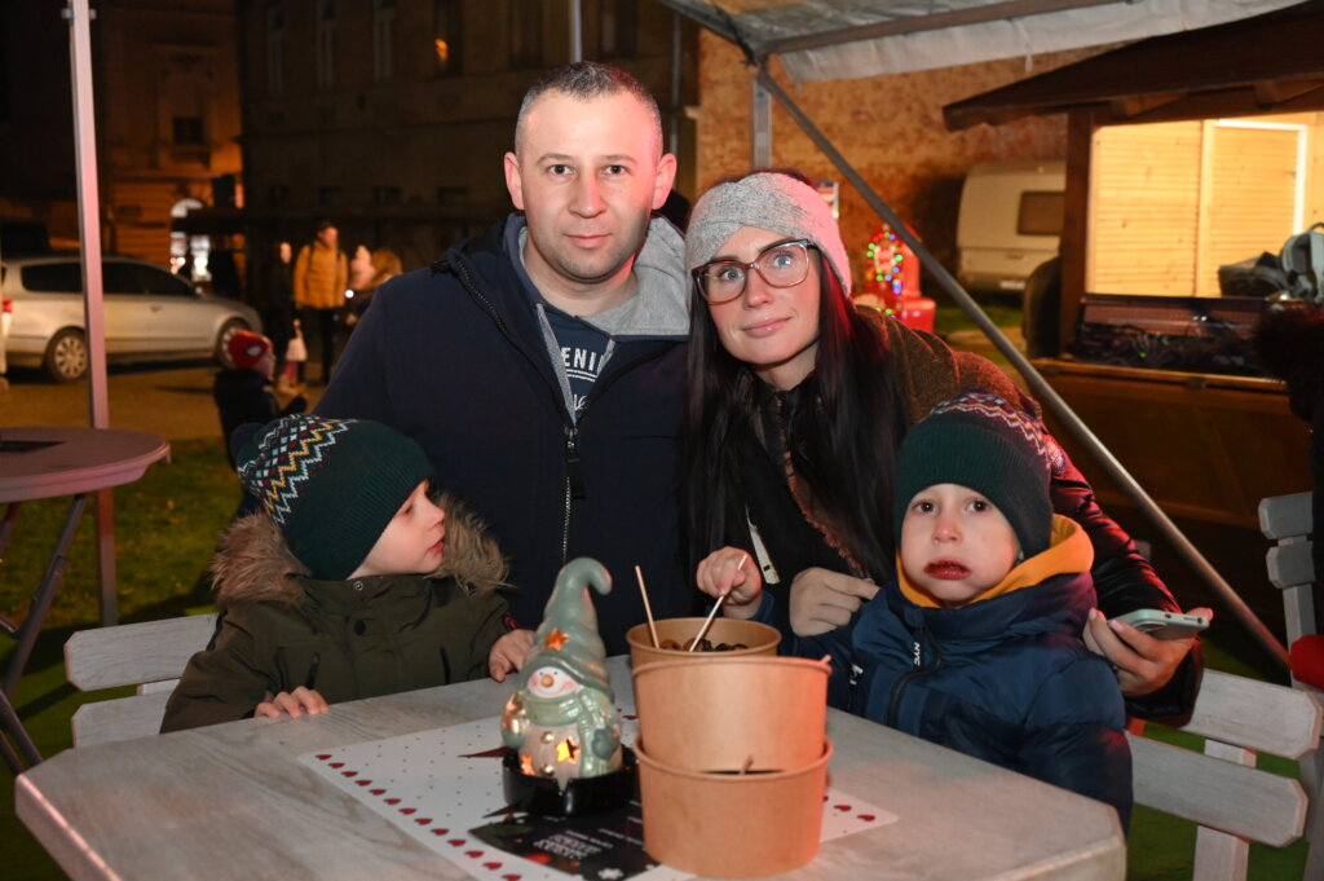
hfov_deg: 46.4
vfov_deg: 31.8
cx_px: 662
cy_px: 440
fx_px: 1543
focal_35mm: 42
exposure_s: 1/60
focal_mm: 42
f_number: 5.3
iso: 6400
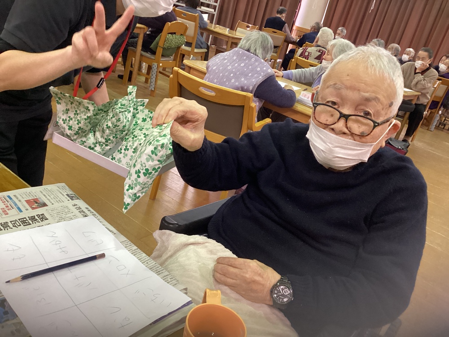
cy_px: 168
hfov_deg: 58.4
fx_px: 402
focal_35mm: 31
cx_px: 224
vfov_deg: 45.4
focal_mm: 3.3
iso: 320
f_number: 2.4
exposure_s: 1/50
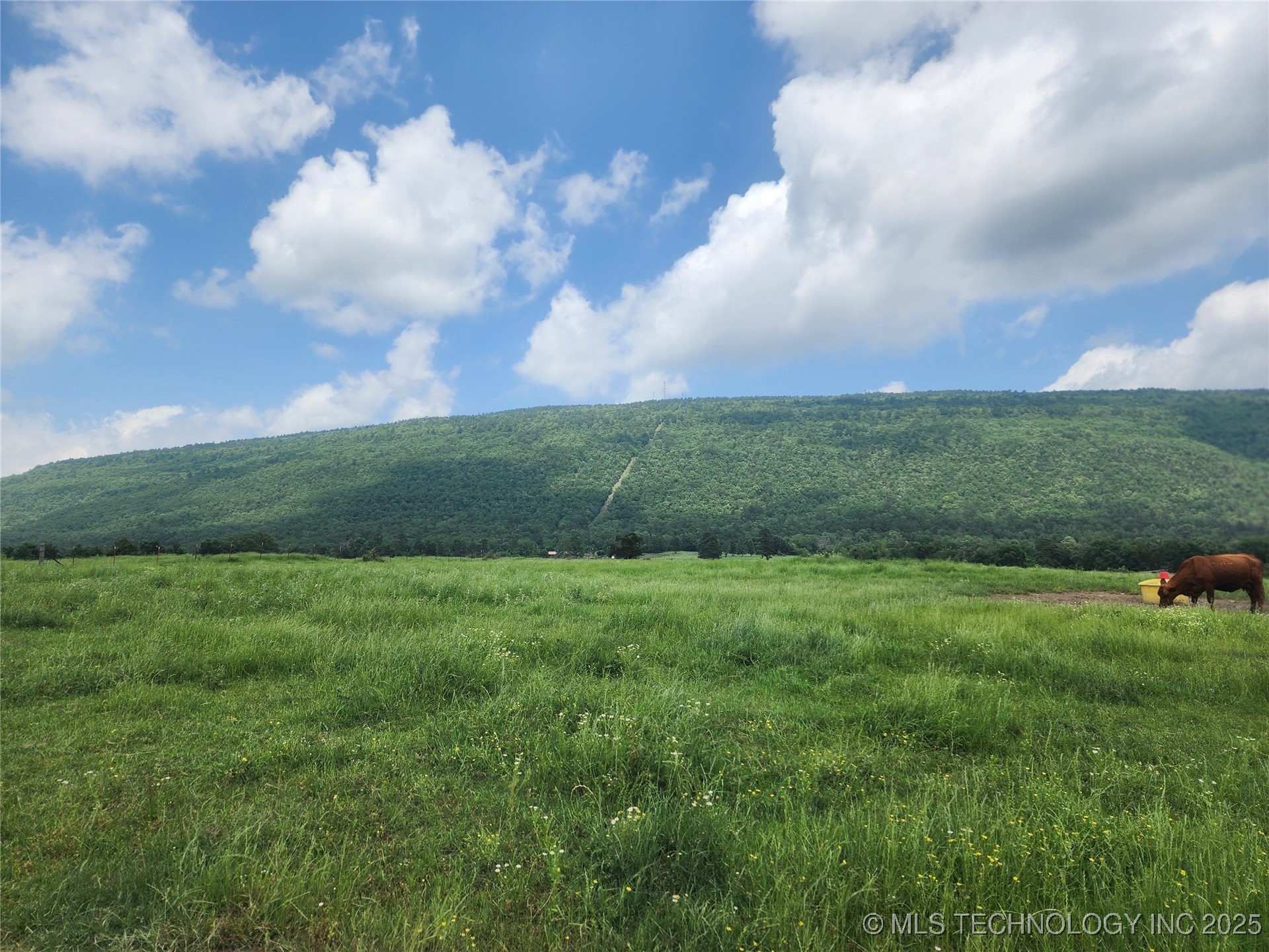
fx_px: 843
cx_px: 634
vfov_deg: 58.9
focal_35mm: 23
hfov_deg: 73.9
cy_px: 476
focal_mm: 6.4
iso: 12
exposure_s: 1/1332
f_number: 1.8
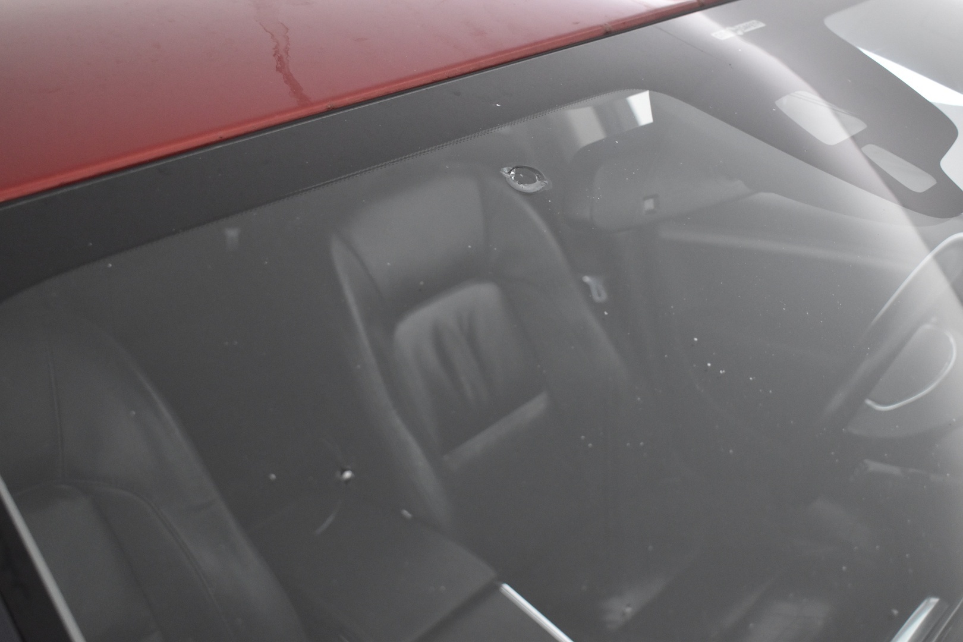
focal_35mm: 42
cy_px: 321
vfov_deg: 31.9
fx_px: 1123
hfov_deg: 46.4
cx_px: 482
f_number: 4.2
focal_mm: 28
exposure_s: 1/50
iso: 2000
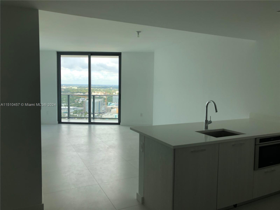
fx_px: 226
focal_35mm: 28
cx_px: 140
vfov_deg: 49.7
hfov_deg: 63.4
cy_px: 105
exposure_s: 1/152
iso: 20
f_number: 1.8
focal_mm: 4
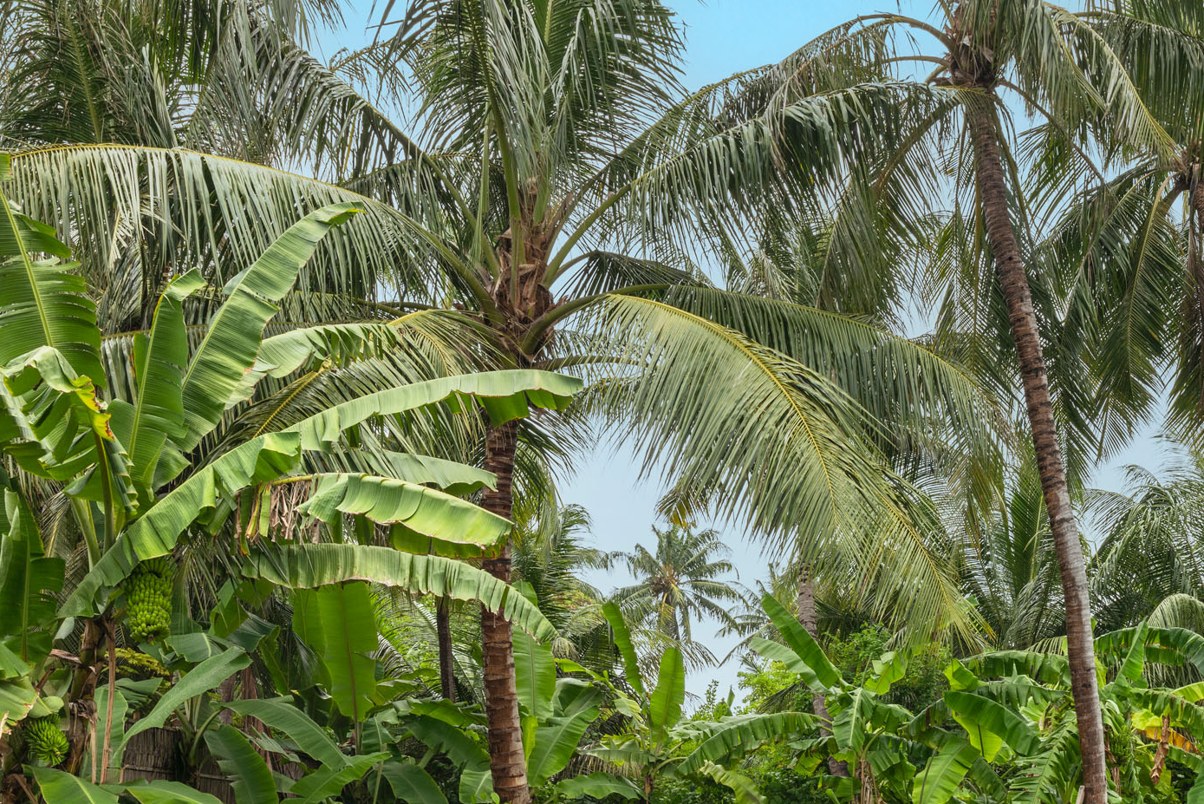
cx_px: 802
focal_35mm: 36
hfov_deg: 52.1
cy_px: 635
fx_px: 1204
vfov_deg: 35.8
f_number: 11
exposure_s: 1/100
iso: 200
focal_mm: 20
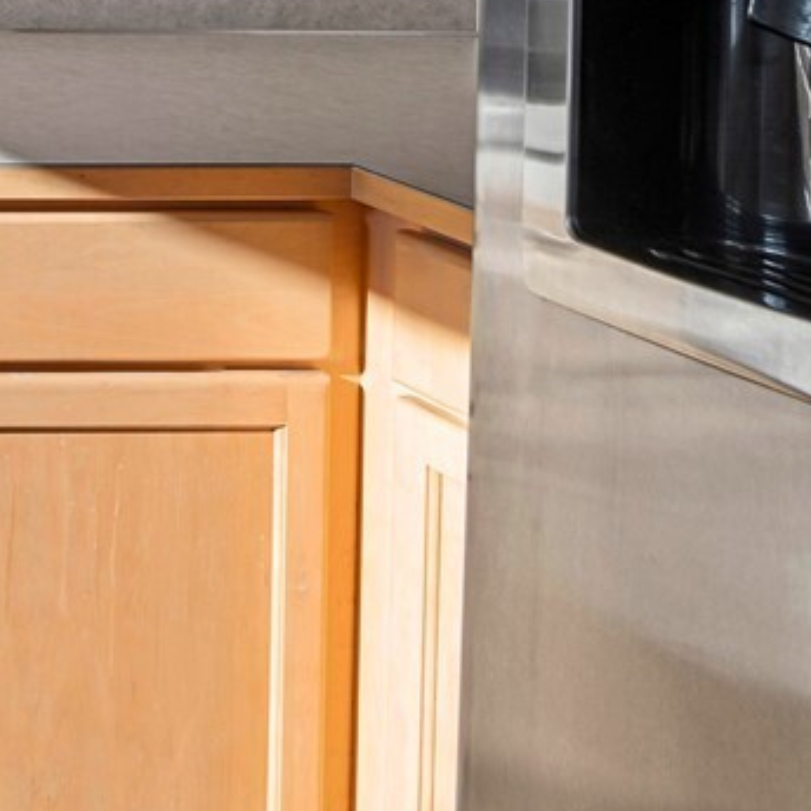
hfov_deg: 15.9
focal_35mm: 67
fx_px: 1776
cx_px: -1035
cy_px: -327
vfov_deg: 22.2
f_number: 8
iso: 200
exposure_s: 1/15
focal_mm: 16
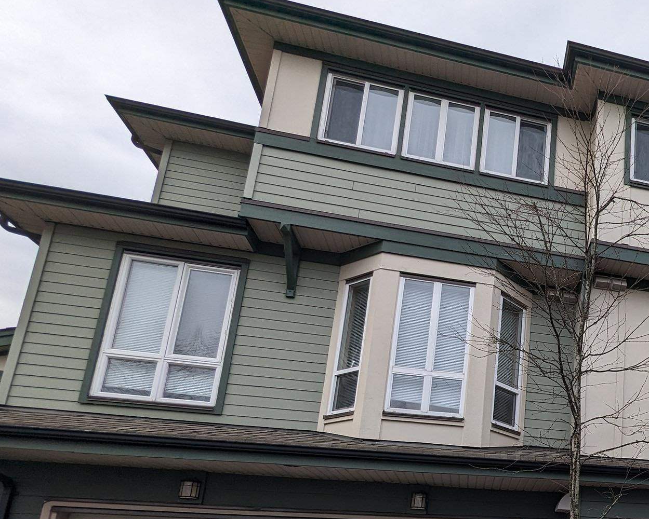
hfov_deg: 46.2
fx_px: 615
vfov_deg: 43.1
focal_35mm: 32
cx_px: 657
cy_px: 434
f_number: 2.2
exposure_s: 1/554
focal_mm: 2.35
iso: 52
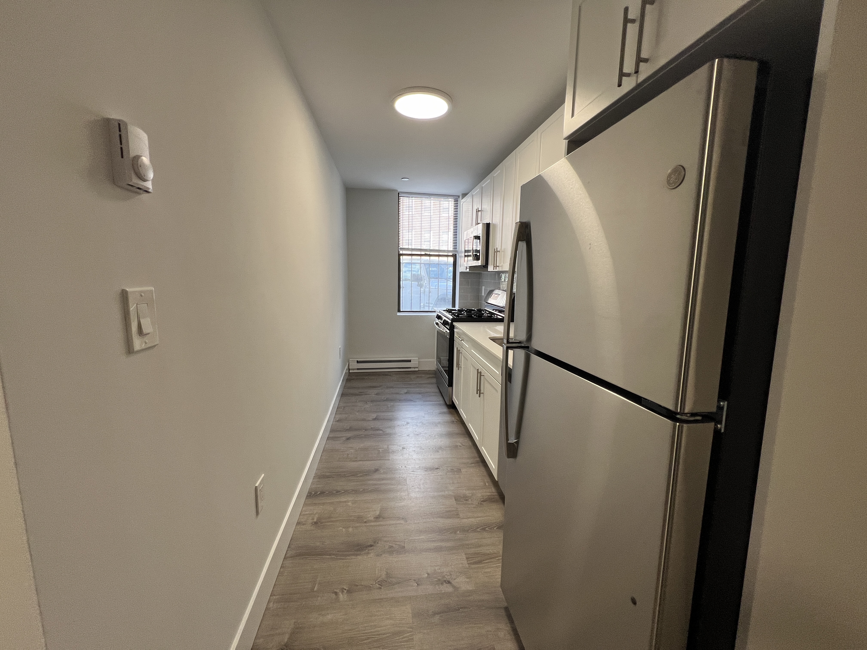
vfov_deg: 89.9
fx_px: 326
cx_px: 434
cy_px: 325
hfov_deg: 106.2
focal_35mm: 13
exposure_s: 1/120
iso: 100
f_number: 1.8
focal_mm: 1.57
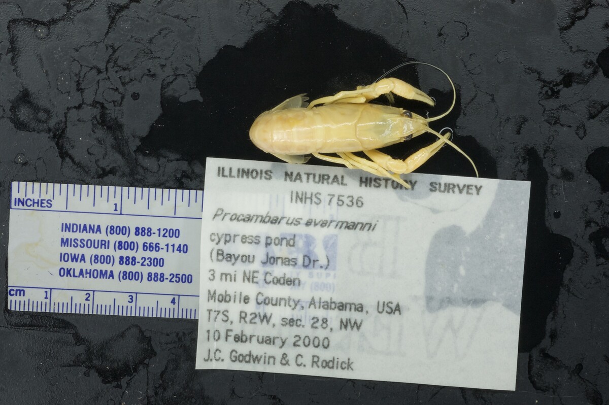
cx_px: 304
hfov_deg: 22.6
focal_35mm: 90
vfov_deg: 15.2
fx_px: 1521
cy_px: 202
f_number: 36
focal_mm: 60
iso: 500
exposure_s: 1/1.3
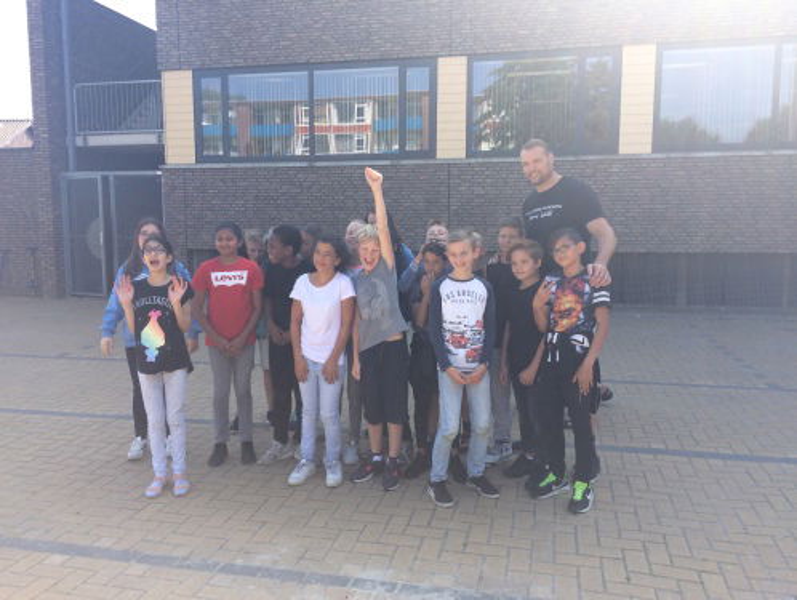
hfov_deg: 61.6
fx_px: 669
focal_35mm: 29
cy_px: 300
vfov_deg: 48.3
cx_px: 398
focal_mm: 4.15
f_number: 2.2
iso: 32
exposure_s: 1/604
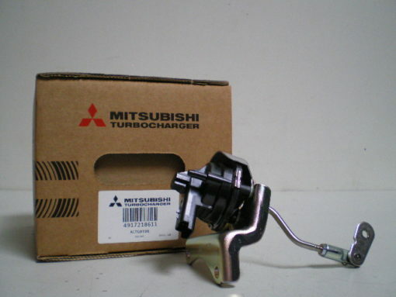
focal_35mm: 38
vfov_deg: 37.8
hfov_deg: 49.0
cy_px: 148
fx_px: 435
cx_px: 198
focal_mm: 6.3
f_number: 3.1
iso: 400
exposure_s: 1/10
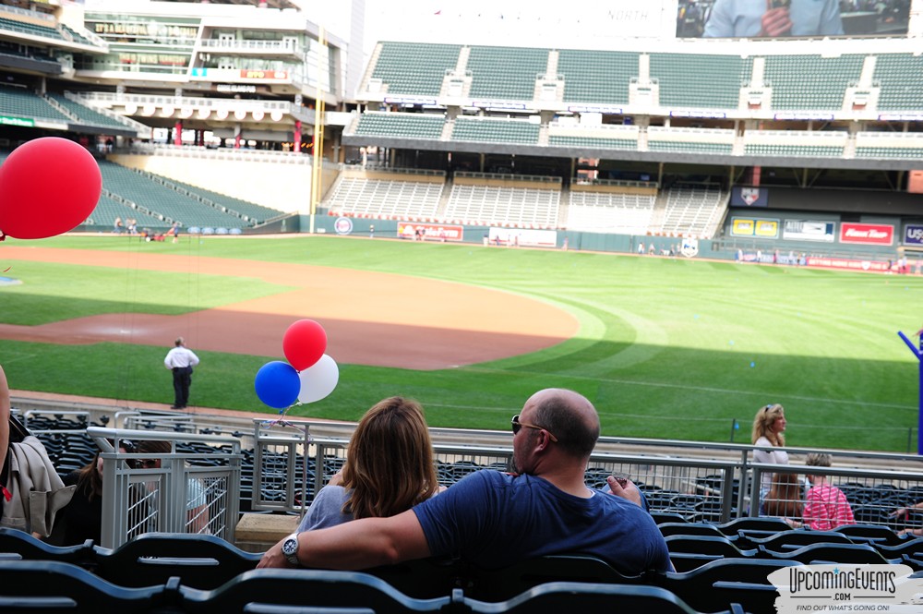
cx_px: 462
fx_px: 1076
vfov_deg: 31.8
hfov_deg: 46.4
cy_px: 307
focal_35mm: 42
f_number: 4
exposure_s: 1/250
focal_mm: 42
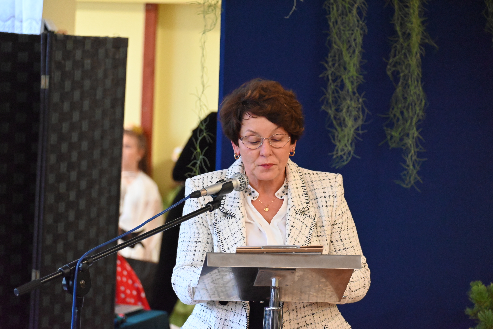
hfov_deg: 12.4
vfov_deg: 8.3
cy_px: 164
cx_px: 246
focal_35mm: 165
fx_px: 2260
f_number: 5.3
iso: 11400
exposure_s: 1/125
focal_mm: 165
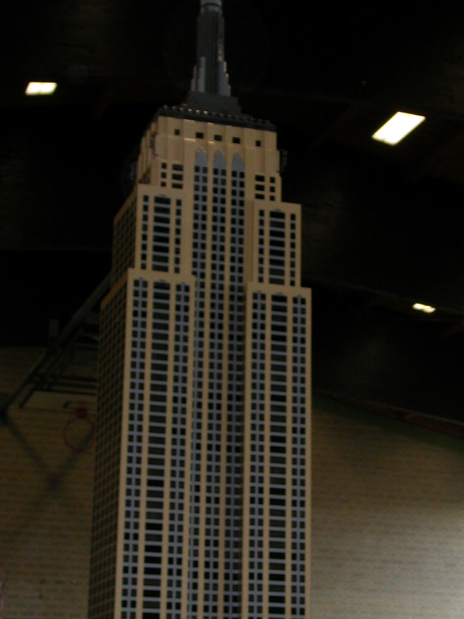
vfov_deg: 23.8
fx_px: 1466
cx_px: 232
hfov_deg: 18.0
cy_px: 310
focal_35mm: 82
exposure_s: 1/59.9
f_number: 4.1
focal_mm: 12.5
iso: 200
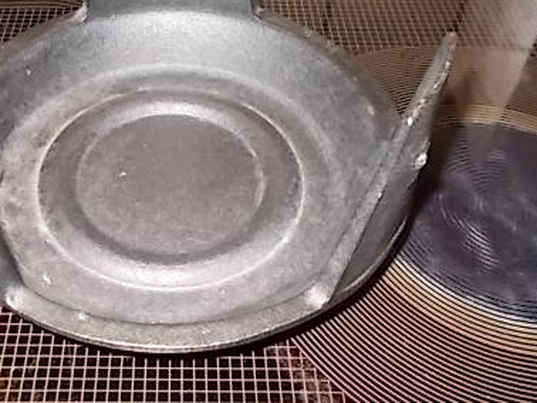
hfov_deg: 42.4
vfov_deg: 32.8
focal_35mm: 44
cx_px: 183
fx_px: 683
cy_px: 162
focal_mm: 4.6
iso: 200
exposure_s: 1/25
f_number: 3.2
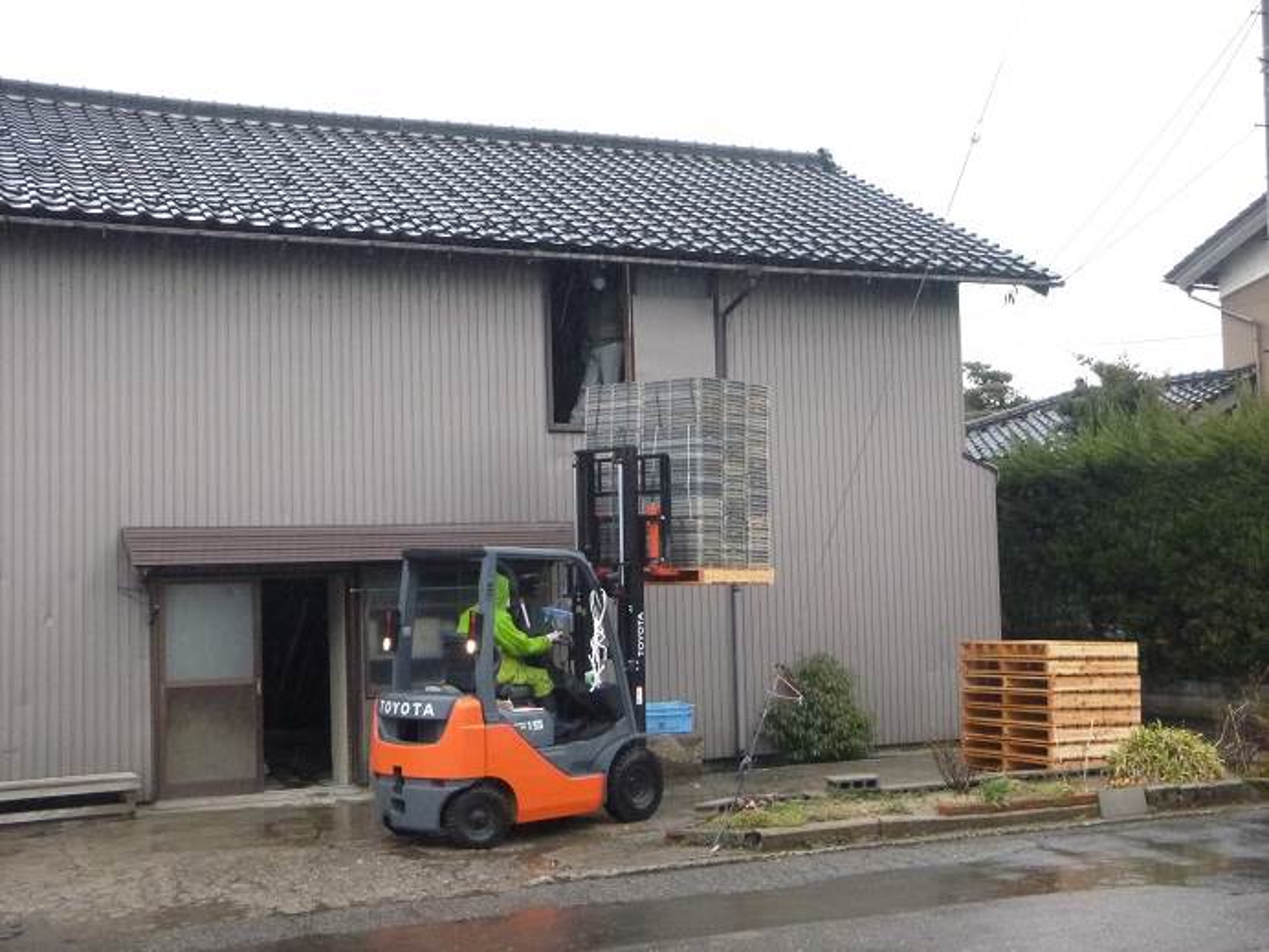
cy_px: 476
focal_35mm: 47
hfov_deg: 40.4
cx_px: 634
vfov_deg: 30.9
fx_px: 1723
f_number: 4.8
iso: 800
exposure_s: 1/125
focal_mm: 8.4
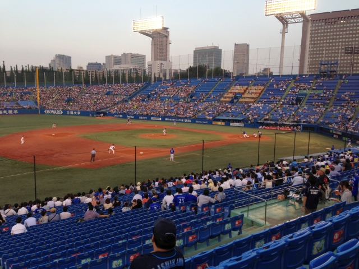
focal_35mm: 33
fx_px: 342
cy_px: 134
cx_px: 180
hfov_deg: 55.4
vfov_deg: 42.9
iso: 50
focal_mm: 4.12
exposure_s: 1/188
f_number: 2.4
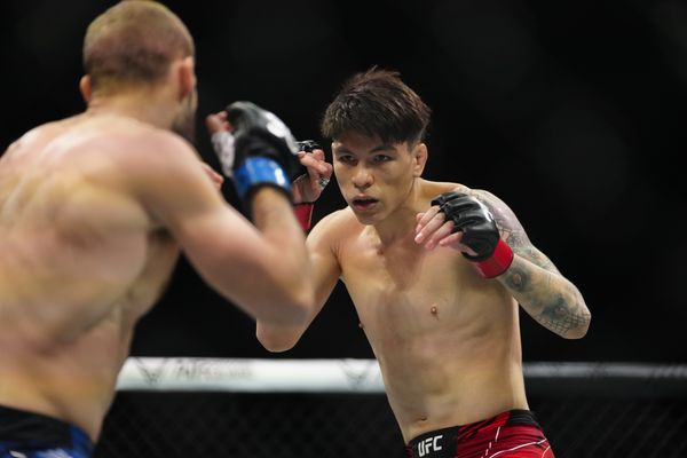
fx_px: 2977
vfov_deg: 8.8
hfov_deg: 13.2
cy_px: 229
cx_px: 344
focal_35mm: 156
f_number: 2.8
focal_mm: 156
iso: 4000
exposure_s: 1/1600
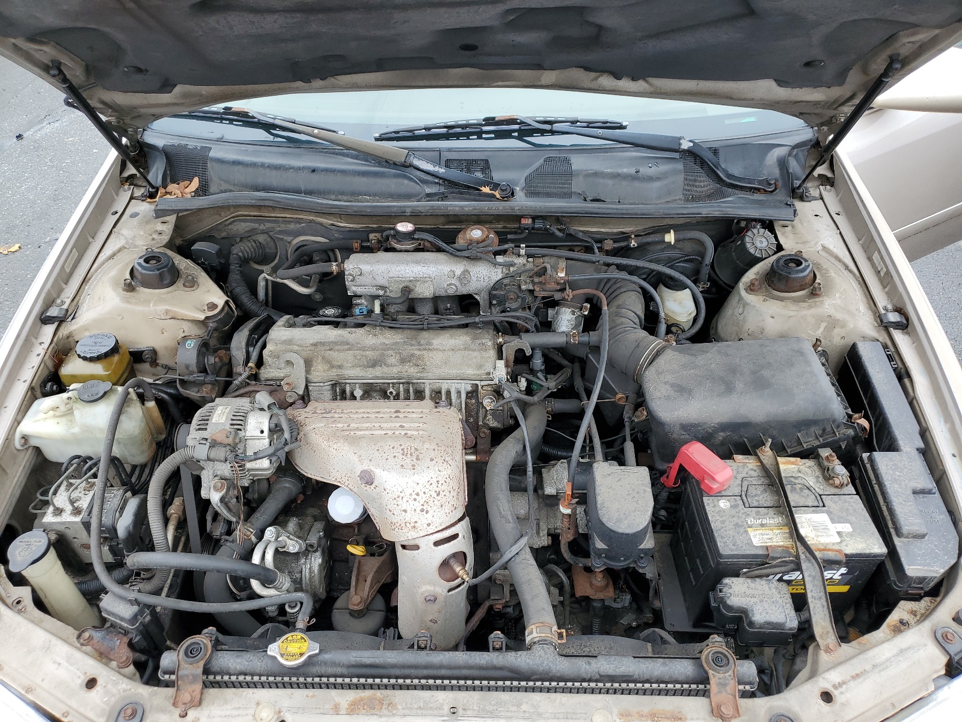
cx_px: 481
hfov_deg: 67.3
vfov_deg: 53.1
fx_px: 723
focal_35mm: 26
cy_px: 361
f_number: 1.5
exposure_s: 1/345
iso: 50
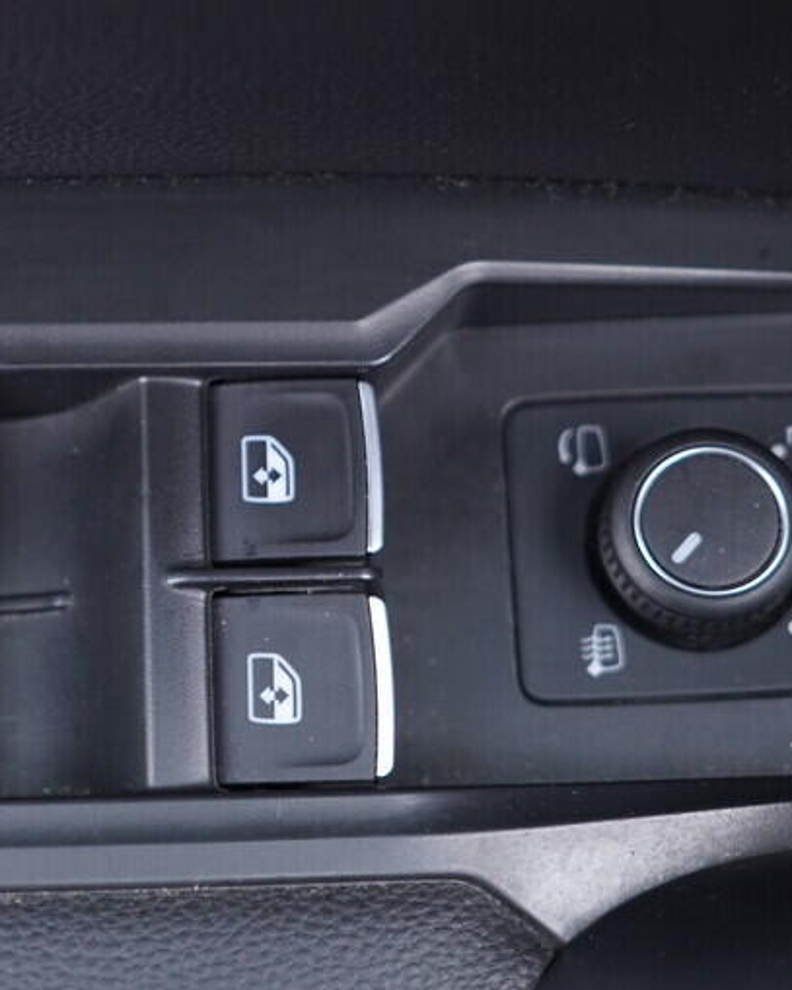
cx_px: 198
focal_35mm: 68
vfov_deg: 27.9
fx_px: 1993
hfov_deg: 22.3
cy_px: 431
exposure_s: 1/40
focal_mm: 24
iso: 400
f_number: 2.8
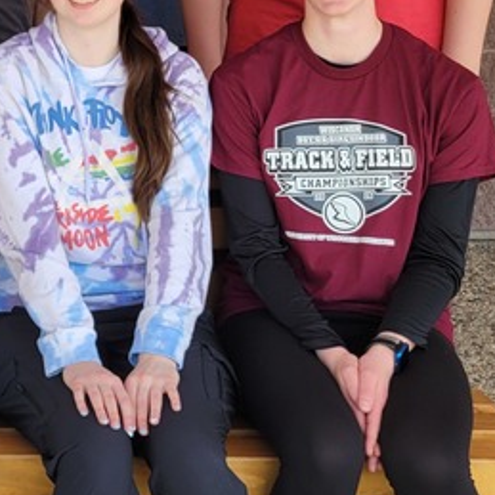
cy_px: -94
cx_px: -306
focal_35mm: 91
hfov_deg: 16.8
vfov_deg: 18.2
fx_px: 1472
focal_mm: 5.4
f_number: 1.8
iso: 40
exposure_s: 1/412
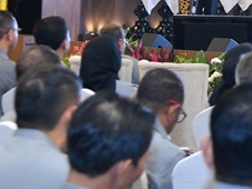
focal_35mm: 163
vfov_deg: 9.0
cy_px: -38
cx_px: 304
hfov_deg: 11.8
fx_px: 1188
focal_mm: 48
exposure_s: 1/125
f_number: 4
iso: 3200
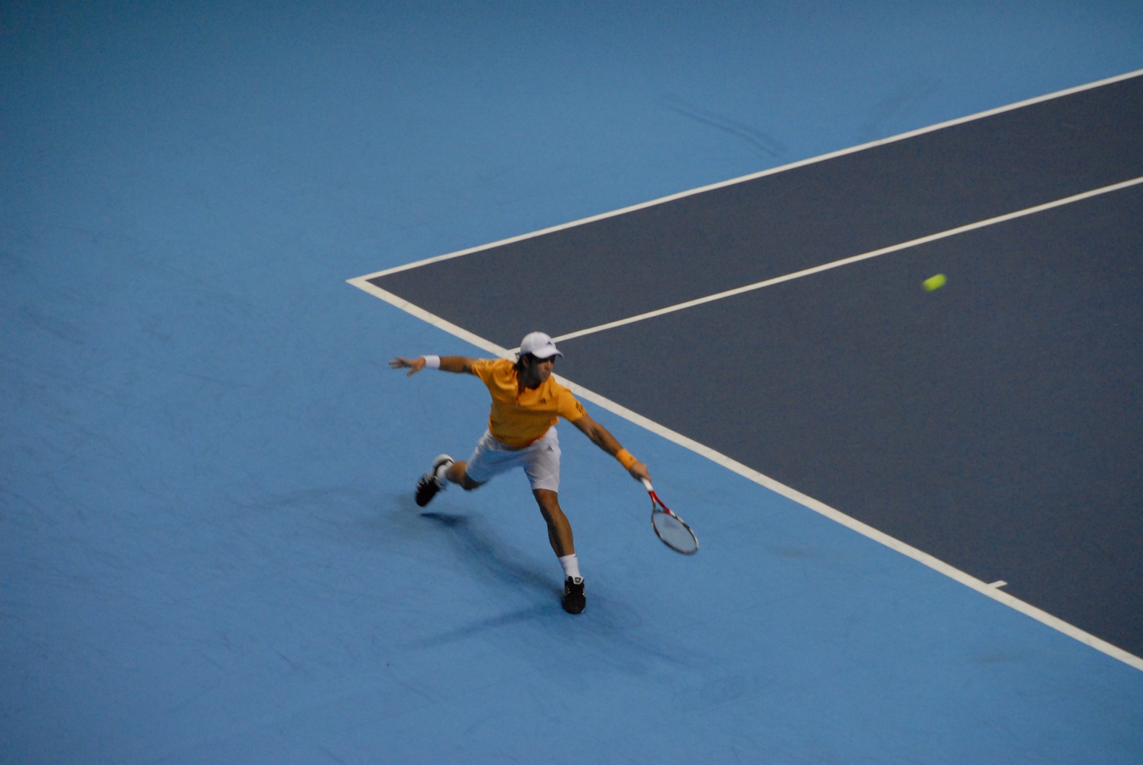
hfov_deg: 6.9
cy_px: 382
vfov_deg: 4.6
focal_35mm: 300
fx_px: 9536
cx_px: 572
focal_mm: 200
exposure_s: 1/200
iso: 1000
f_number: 7.1
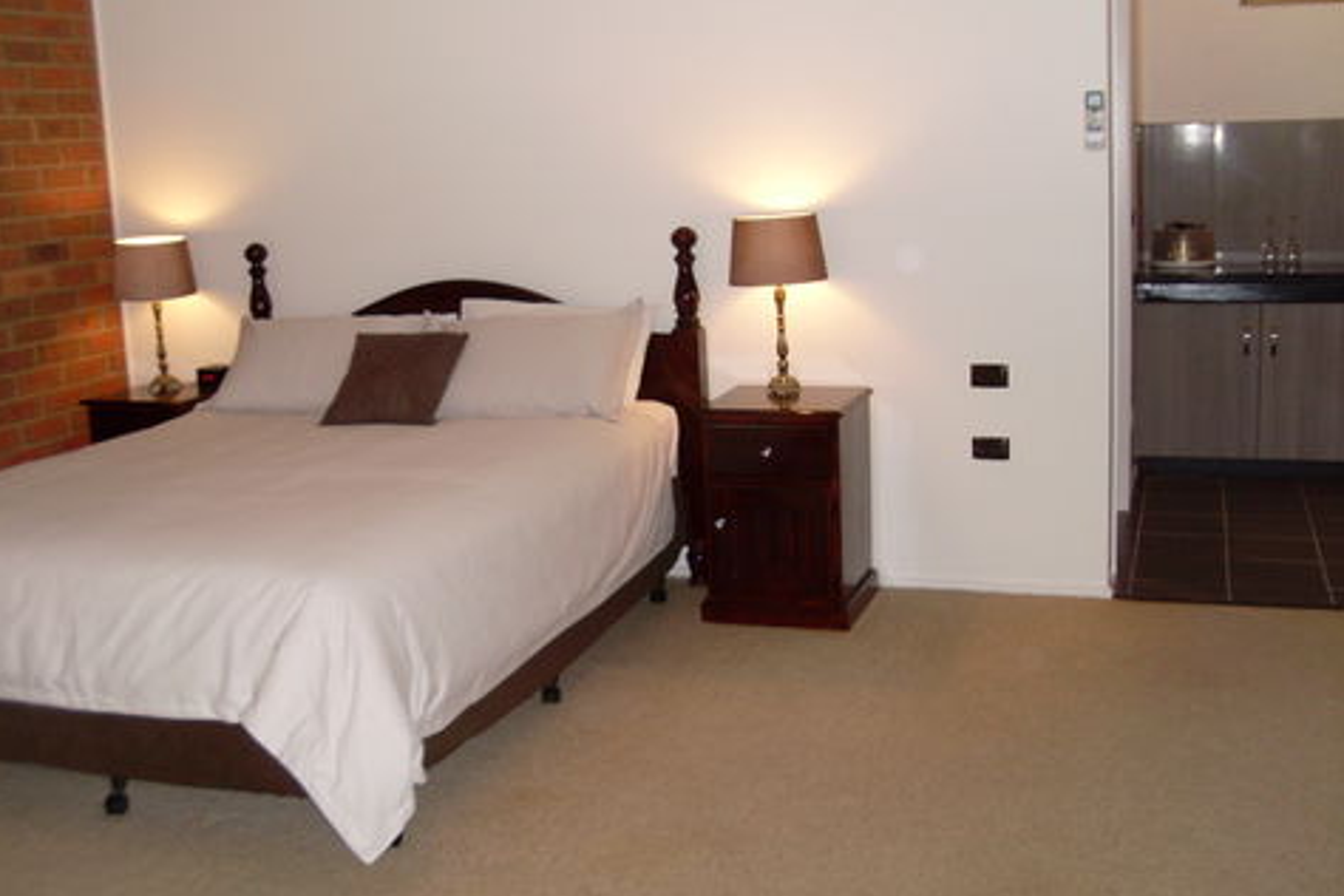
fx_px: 1493
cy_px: 431
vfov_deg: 33.4
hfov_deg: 48.5
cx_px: 669
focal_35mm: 40
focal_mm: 6.3
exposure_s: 1/45
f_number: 3
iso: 160
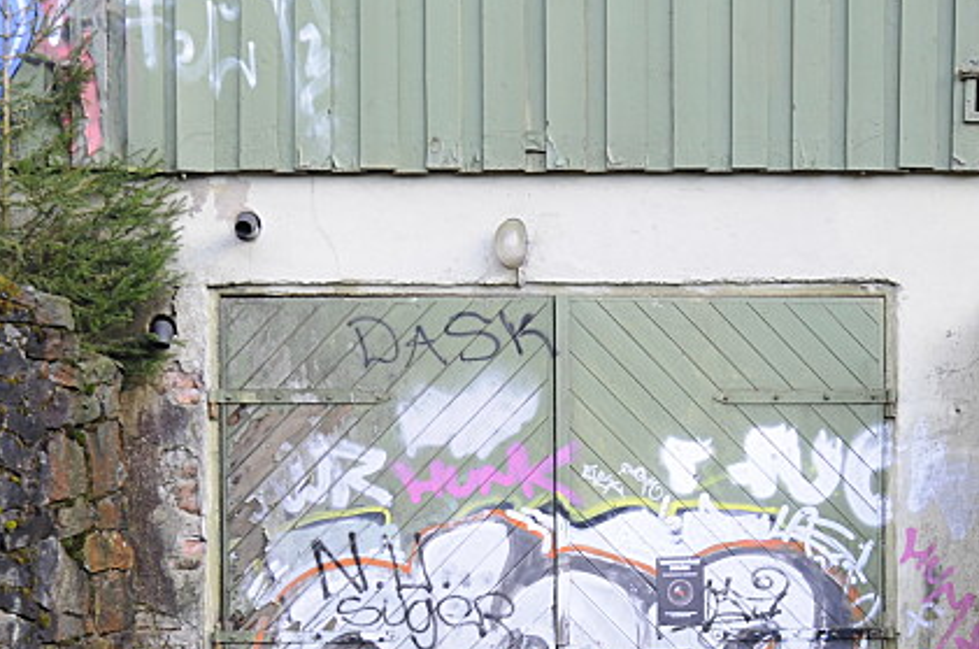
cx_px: 537
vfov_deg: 18.2
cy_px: 612
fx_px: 1981
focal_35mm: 73
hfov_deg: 27.7
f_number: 4
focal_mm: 20
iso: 200
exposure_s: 1/40
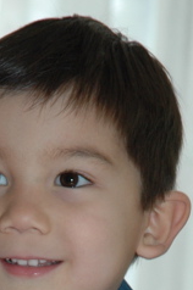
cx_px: 50
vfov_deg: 5.5
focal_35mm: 369
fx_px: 2975
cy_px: 442
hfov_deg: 3.7
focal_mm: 65
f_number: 5
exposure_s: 1/60
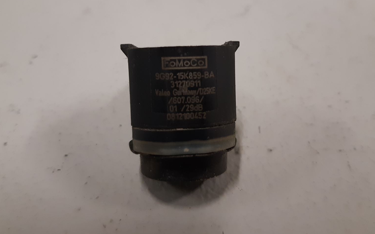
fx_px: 378
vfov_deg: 34.3
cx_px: 199
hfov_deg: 52.7
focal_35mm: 37
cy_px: 91
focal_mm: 3.93
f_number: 1.7
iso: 125
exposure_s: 1/50
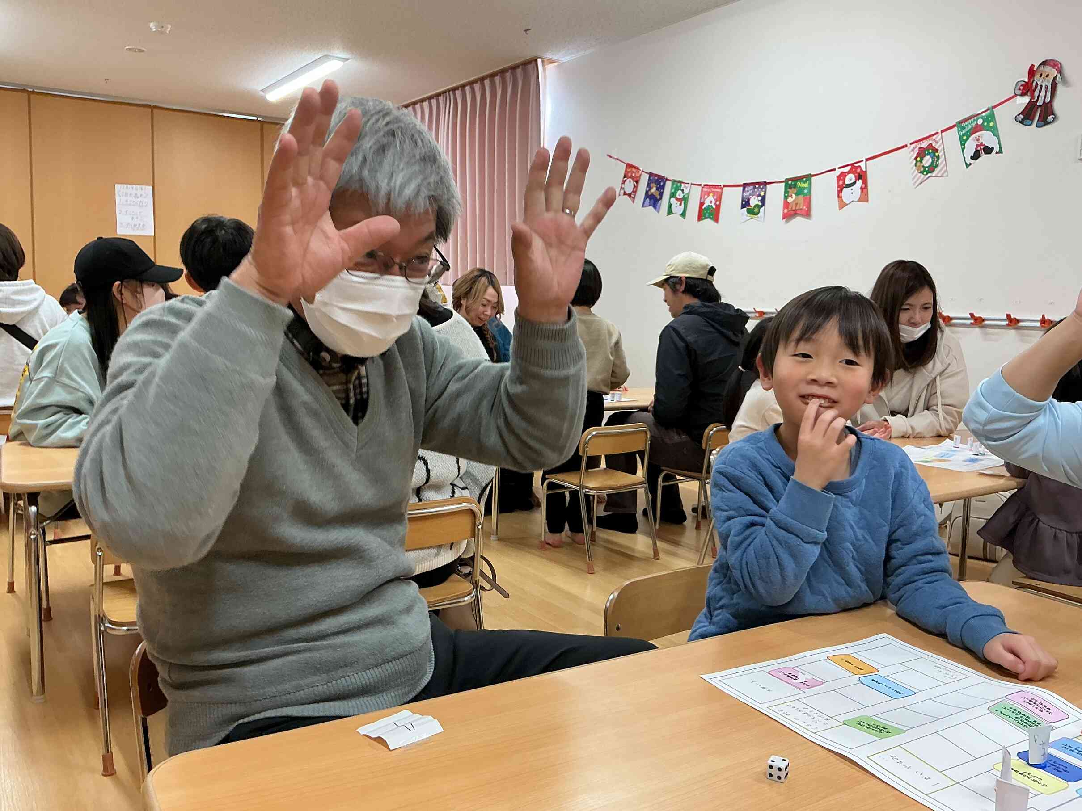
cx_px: 541
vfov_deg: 48.2
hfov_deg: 61.7
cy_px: 406
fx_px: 906
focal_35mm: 29
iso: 64
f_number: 1.8
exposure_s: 1/60
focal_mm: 3
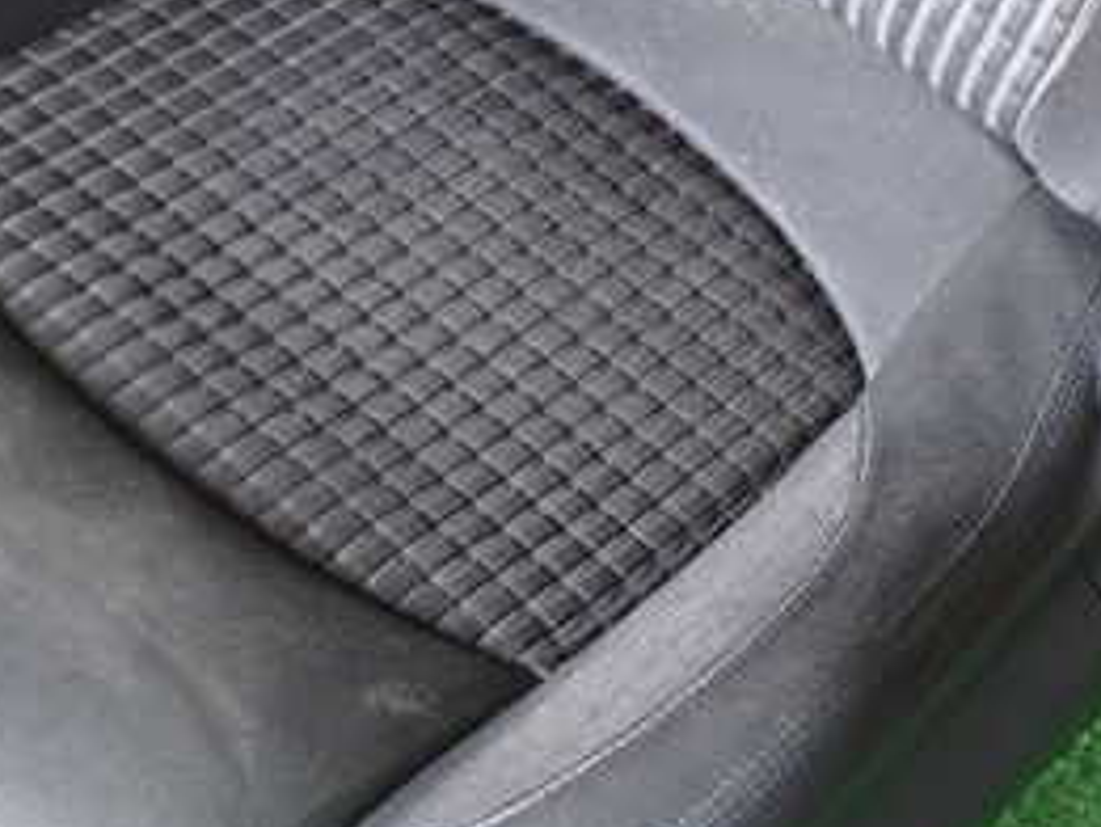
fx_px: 3437
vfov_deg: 13.7
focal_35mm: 108
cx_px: 359
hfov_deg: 18.1
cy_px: 350
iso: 320
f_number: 3.1
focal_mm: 8.4
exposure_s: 1/50
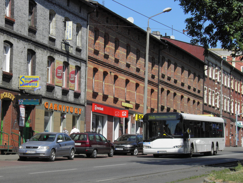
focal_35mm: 100
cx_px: 122
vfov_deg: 14.8
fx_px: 702
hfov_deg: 19.6
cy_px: 92
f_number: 5.6
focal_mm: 17.1
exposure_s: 1/320
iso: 50
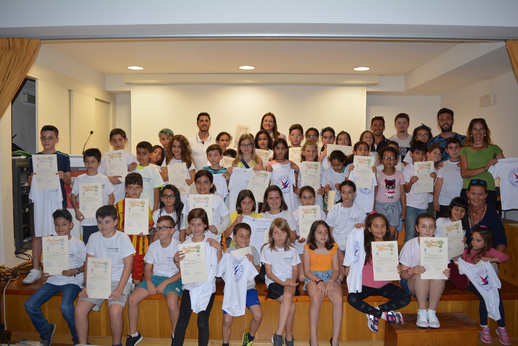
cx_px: 259
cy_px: 173
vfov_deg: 48.0
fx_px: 389
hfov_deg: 67.3
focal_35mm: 27
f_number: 4
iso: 400
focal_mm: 18
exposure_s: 1/60
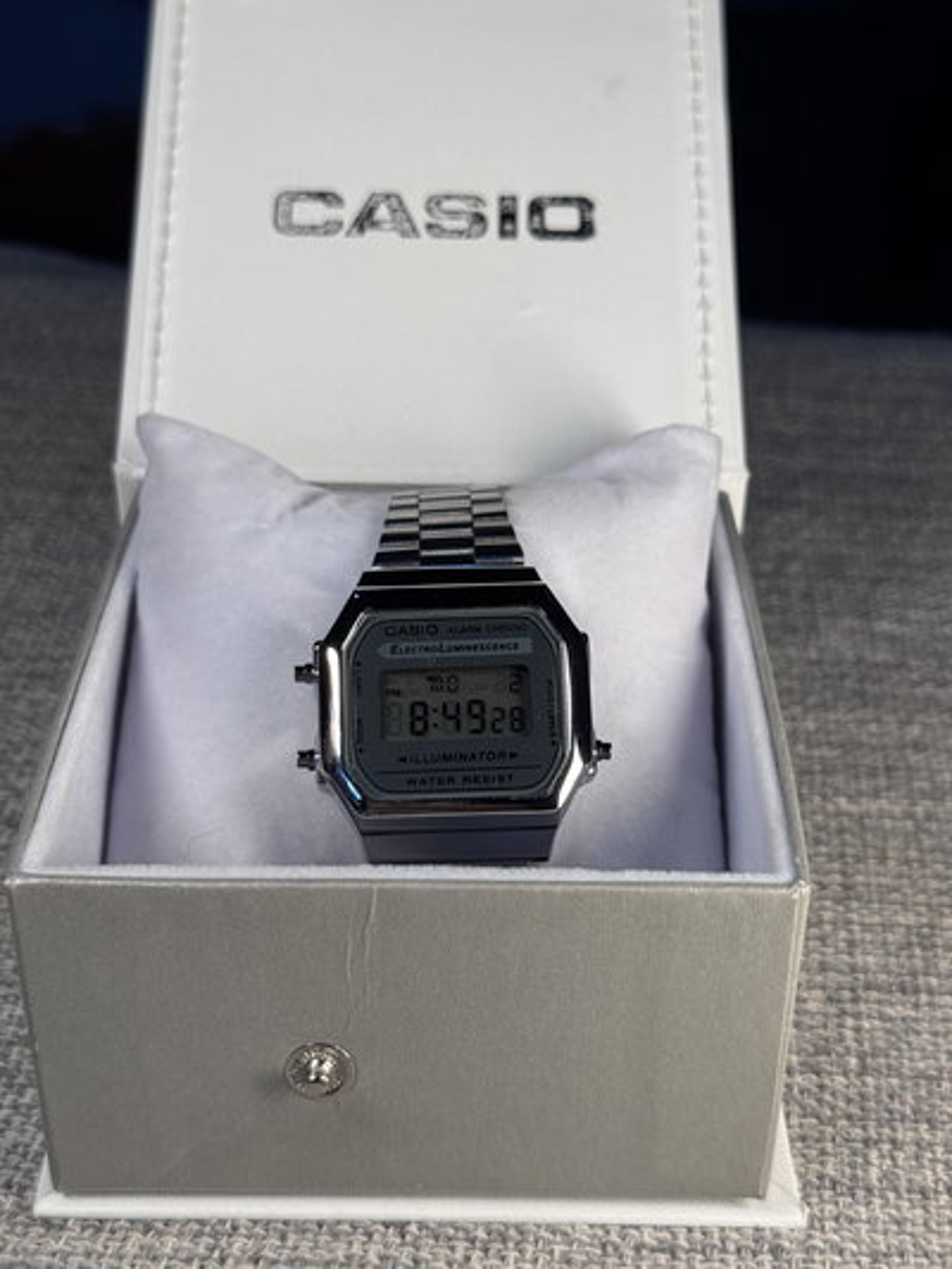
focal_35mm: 48
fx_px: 1759
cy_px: 634
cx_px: 476
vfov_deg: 39.6
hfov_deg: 30.3
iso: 64
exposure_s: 1/250
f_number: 1.78
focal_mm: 6.76
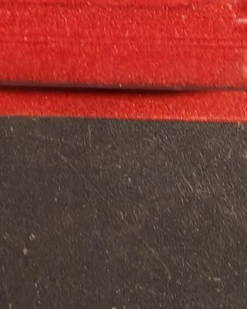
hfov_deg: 18.5
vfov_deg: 20.4
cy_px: -123
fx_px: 759
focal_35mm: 83
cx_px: 153
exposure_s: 1/50.5
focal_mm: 2.32
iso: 250
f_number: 2
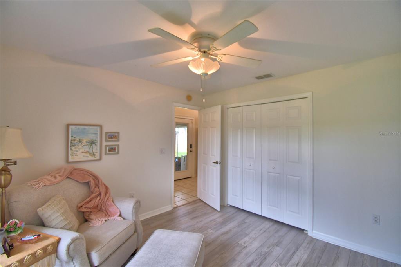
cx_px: 200
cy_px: 134
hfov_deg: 100.4
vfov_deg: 77.3
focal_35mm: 15
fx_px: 167
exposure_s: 1/125
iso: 400
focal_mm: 10
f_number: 4.5
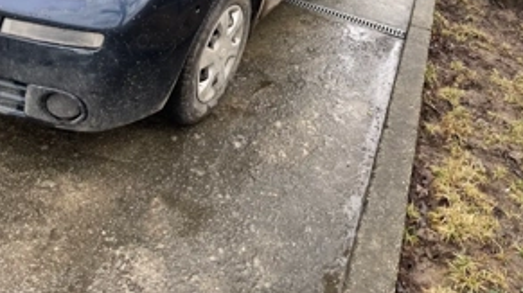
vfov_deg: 27.3
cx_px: 268
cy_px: -43
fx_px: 540
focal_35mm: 39
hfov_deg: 51.6
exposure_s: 1/203
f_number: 1.6
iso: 32
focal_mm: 4.2
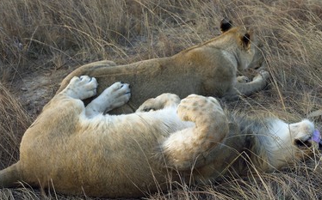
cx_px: 170
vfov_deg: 23.5
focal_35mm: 55
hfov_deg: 36.9
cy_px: 106
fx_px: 482
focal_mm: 48
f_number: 7.1
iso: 800
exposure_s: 1/320
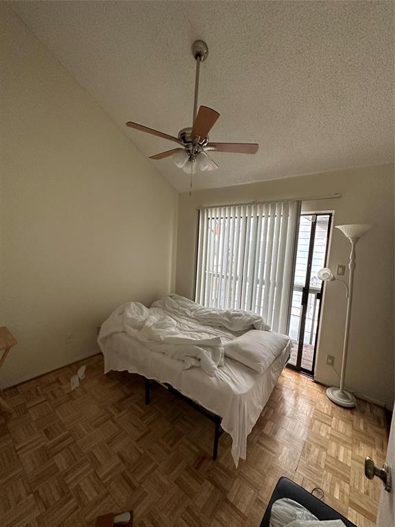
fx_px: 213
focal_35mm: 14
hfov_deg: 85.7
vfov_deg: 102.1
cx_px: 198
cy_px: 264
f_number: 2.2
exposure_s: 1/61
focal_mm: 2.22
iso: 320
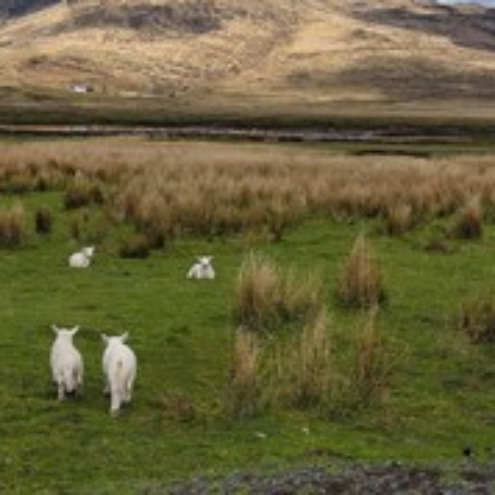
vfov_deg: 25.0
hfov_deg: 25.4
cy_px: 108
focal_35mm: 68
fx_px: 1100
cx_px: 242
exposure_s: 1/250
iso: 200
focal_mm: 34
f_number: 13
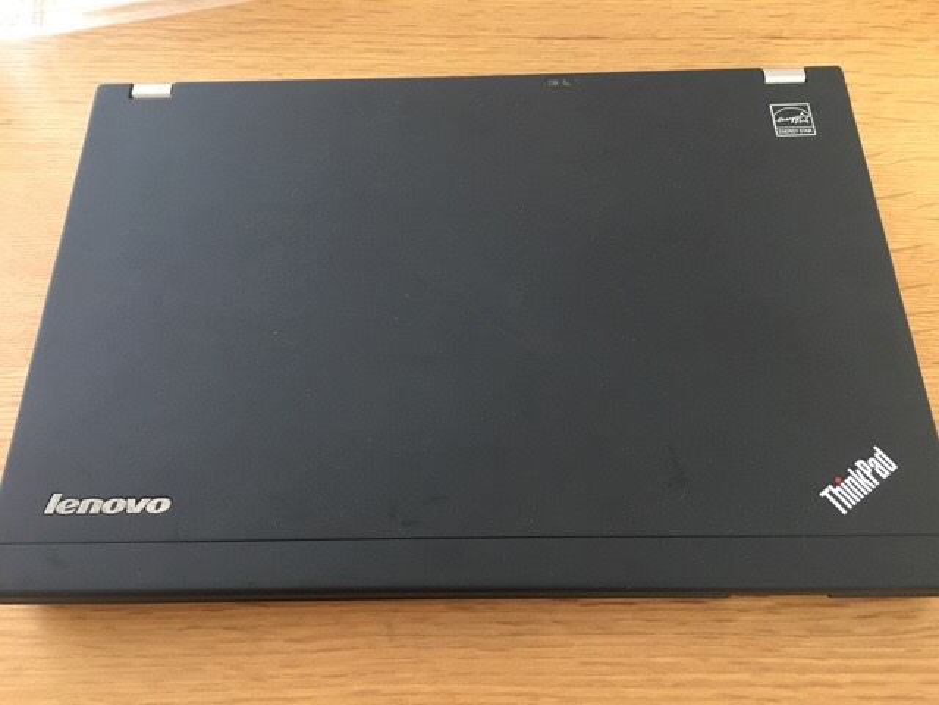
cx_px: 470
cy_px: 352
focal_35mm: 29
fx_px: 787
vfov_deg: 48.2
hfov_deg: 61.7
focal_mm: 4.15
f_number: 2.2
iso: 125
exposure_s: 1/30
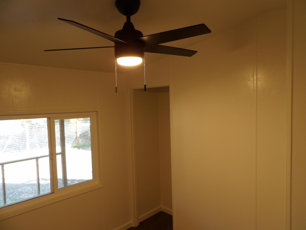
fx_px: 212
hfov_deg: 71.6
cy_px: 115
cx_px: 153
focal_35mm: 24
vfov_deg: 56.8
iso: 127
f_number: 2.8
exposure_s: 1/33
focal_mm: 4.3
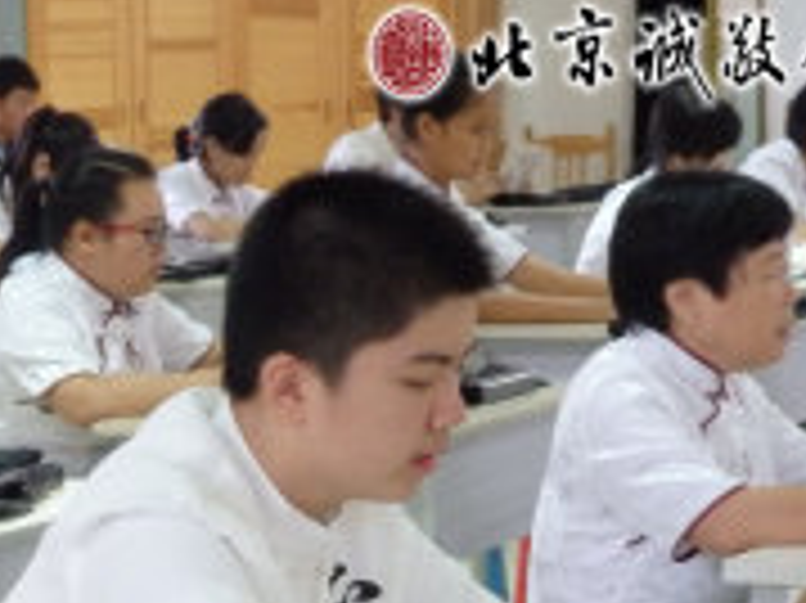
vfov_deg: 8.1
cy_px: 745
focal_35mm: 181
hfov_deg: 10.8
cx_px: -95
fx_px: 4212
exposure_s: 1/40
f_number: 4.4
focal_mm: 11.9
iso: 800
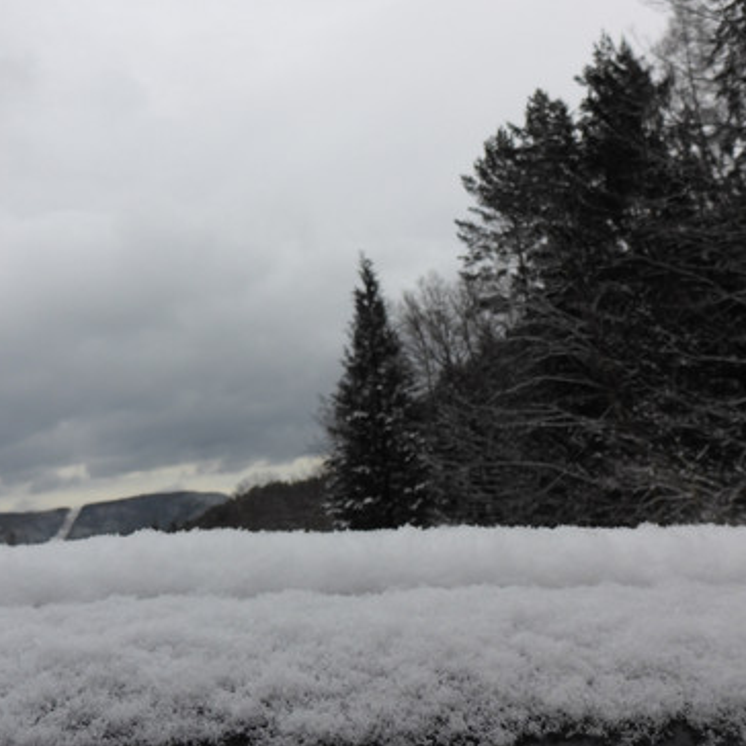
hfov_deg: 48.3
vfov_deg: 48.4
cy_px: 380
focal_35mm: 34
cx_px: 324
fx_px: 829
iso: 80
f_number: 3.3
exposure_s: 1/400
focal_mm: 4.9
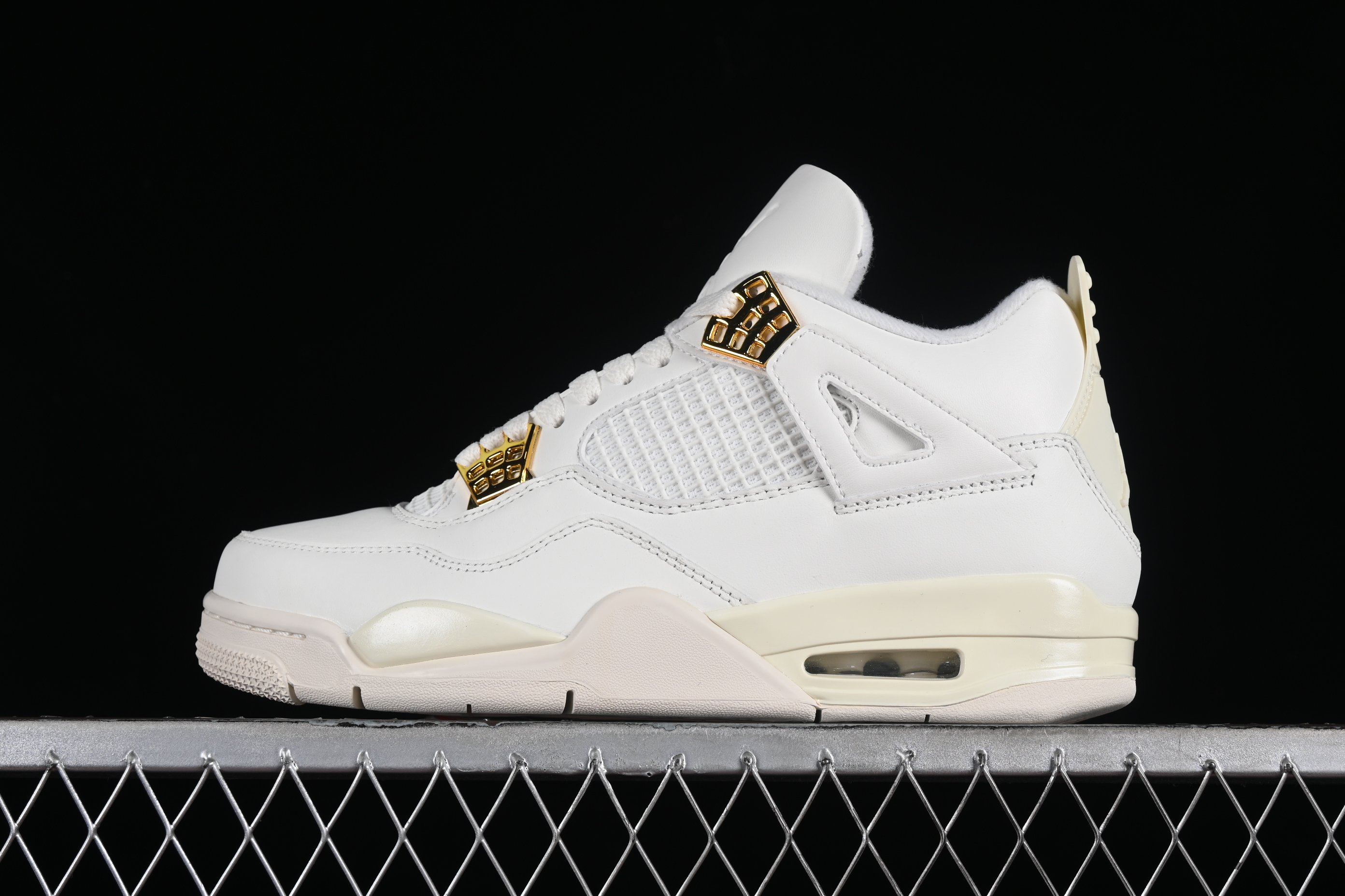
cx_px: 672
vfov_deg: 18.2
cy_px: 448
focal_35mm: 75
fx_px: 2802
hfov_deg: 27.0
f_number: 8
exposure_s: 1/100
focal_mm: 50
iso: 160
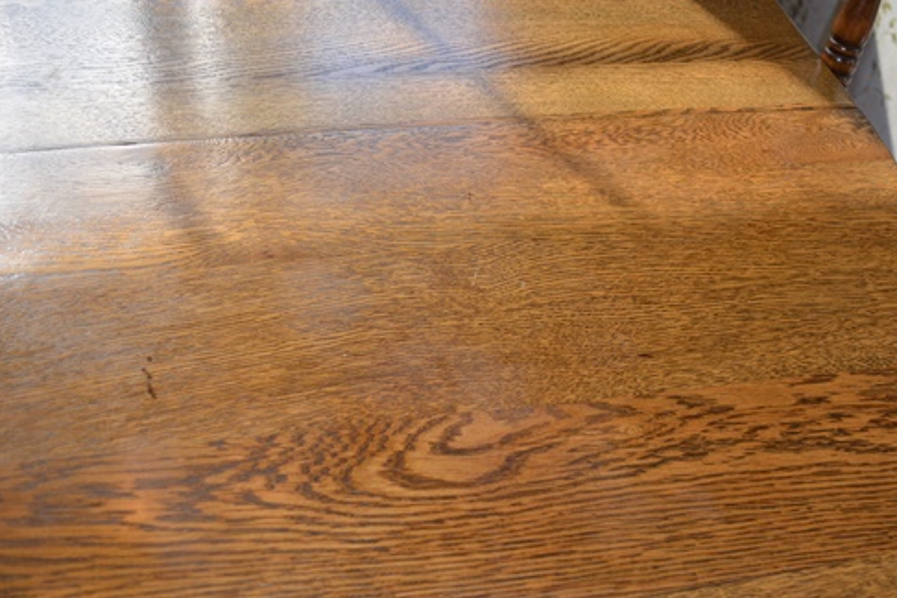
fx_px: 922
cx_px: 511
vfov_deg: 35.8
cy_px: 351
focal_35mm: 37
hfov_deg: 51.7
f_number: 3.8
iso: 320
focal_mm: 20
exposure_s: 1/125
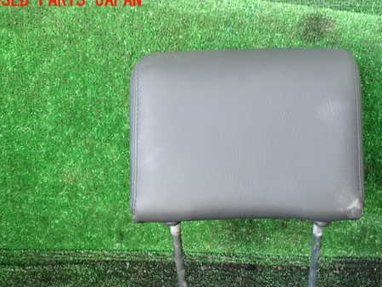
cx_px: 242
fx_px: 442
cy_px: 181
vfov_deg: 35.8
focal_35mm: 40
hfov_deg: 46.3
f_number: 2.3
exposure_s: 1/30
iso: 250
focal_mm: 5.4
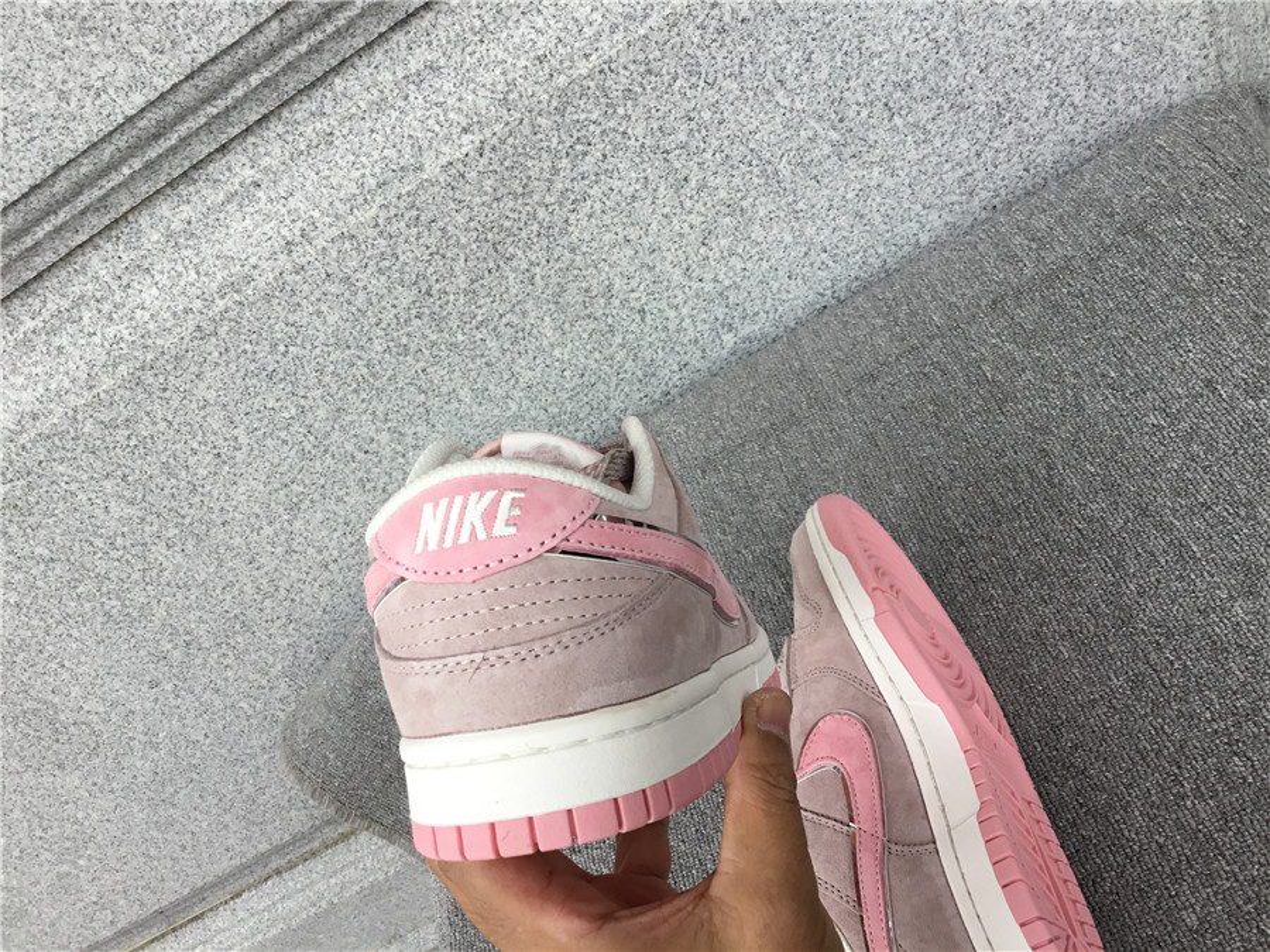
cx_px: 635
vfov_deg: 45.4
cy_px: 476
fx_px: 1137
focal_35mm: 31
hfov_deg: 58.4
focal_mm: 3.3
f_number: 2.4
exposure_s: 1/100
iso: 25
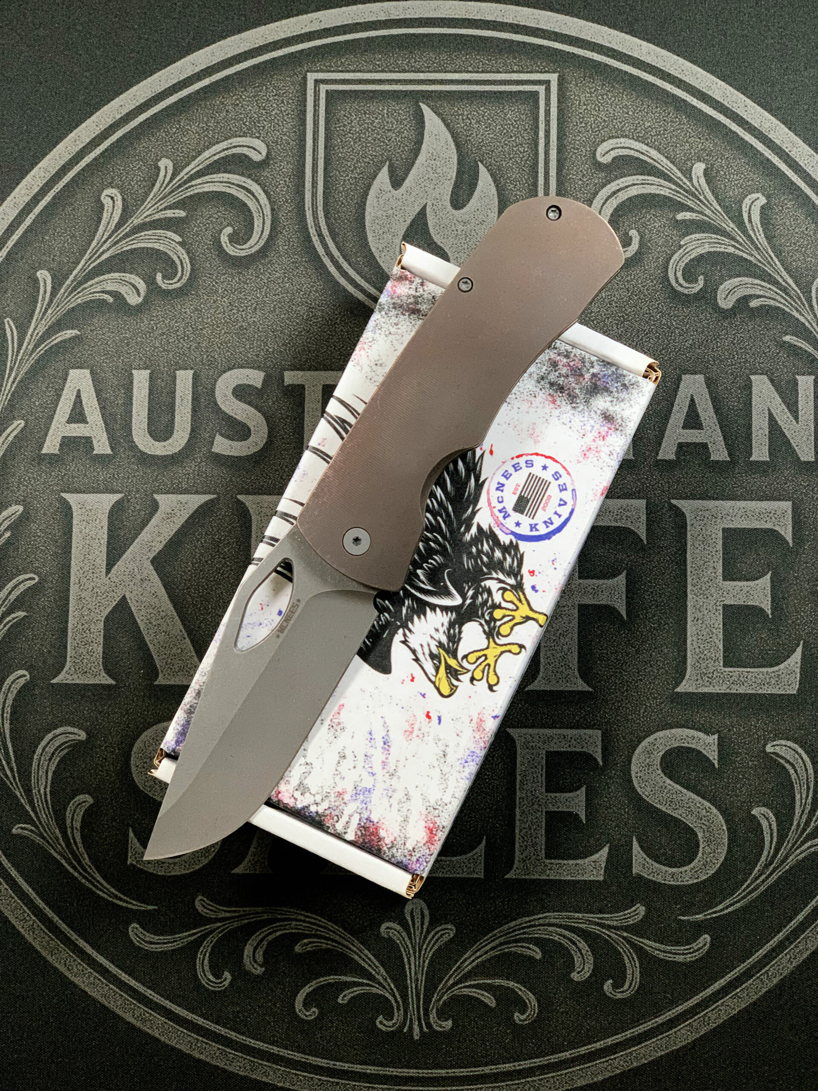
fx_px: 1638
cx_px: 409
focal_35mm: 52
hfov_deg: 28.0
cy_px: 546
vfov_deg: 36.8
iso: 250
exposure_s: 1/60
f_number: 2.4
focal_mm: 6
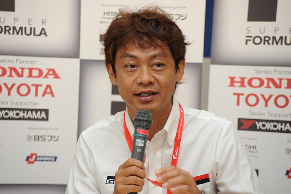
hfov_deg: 10.3
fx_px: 1617
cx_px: 146
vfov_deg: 6.9
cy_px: 97
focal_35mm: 200
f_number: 6.7
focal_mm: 200
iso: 800
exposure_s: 1/60
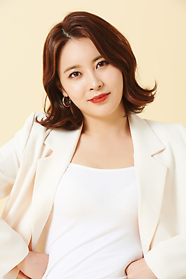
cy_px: 140
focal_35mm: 195
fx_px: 1510
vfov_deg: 10.5
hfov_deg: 7.0
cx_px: 93
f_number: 16
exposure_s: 1/125
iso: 100
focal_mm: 195
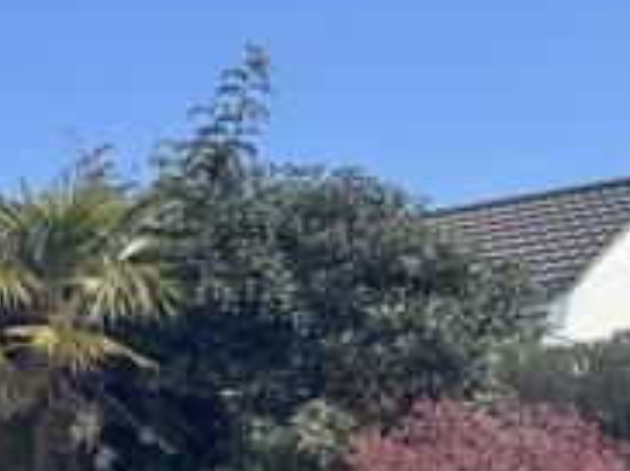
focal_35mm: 77
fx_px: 1400
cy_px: 601
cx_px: 171
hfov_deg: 25.1
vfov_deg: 17.9
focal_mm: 6.76
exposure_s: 1/1721
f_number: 1.78
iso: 80
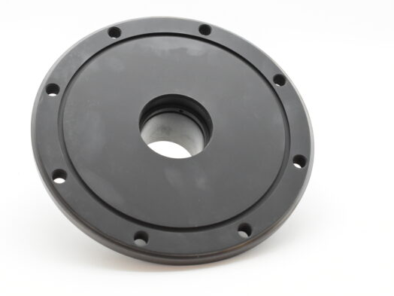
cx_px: 171
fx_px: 751
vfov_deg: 22.3
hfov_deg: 29.4
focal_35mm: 66
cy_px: 148
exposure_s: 1/500
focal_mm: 40
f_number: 8
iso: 1600
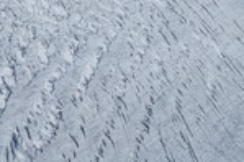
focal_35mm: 238
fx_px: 1611
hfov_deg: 8.7
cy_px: -15
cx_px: 68
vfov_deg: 5.7
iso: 100
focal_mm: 56
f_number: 4
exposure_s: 1/5000
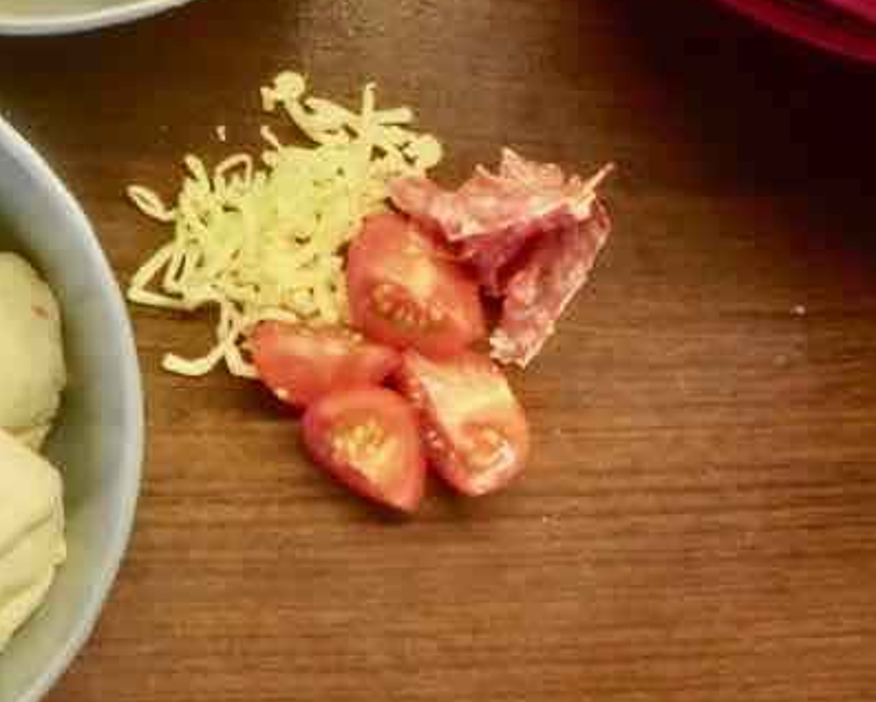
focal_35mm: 59
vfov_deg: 25.0
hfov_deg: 28.4
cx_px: -137
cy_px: 54
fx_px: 1530
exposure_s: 1/50
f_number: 3
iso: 320
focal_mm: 4.24
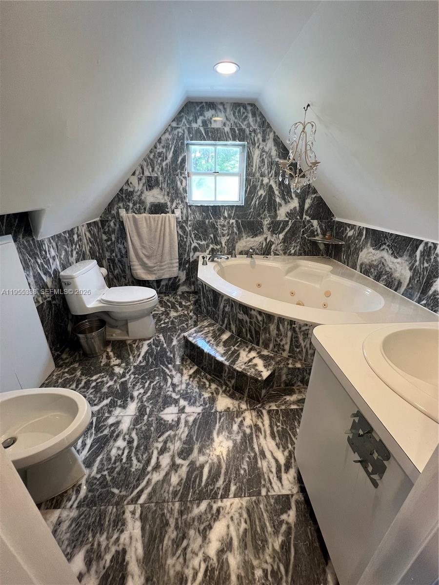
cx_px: 220
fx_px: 220
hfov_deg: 89.9
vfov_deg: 106.2
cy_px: 292
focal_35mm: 13
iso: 160
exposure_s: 1/120
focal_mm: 1.57
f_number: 1.8
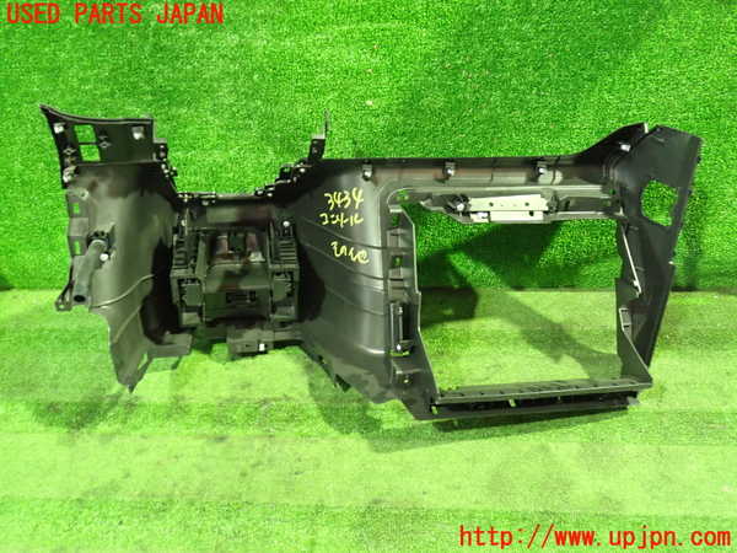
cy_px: 276
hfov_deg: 60.0
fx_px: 639
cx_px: 368
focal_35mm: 30
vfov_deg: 46.8
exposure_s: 1/10
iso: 800
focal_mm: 5.4
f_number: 2.3
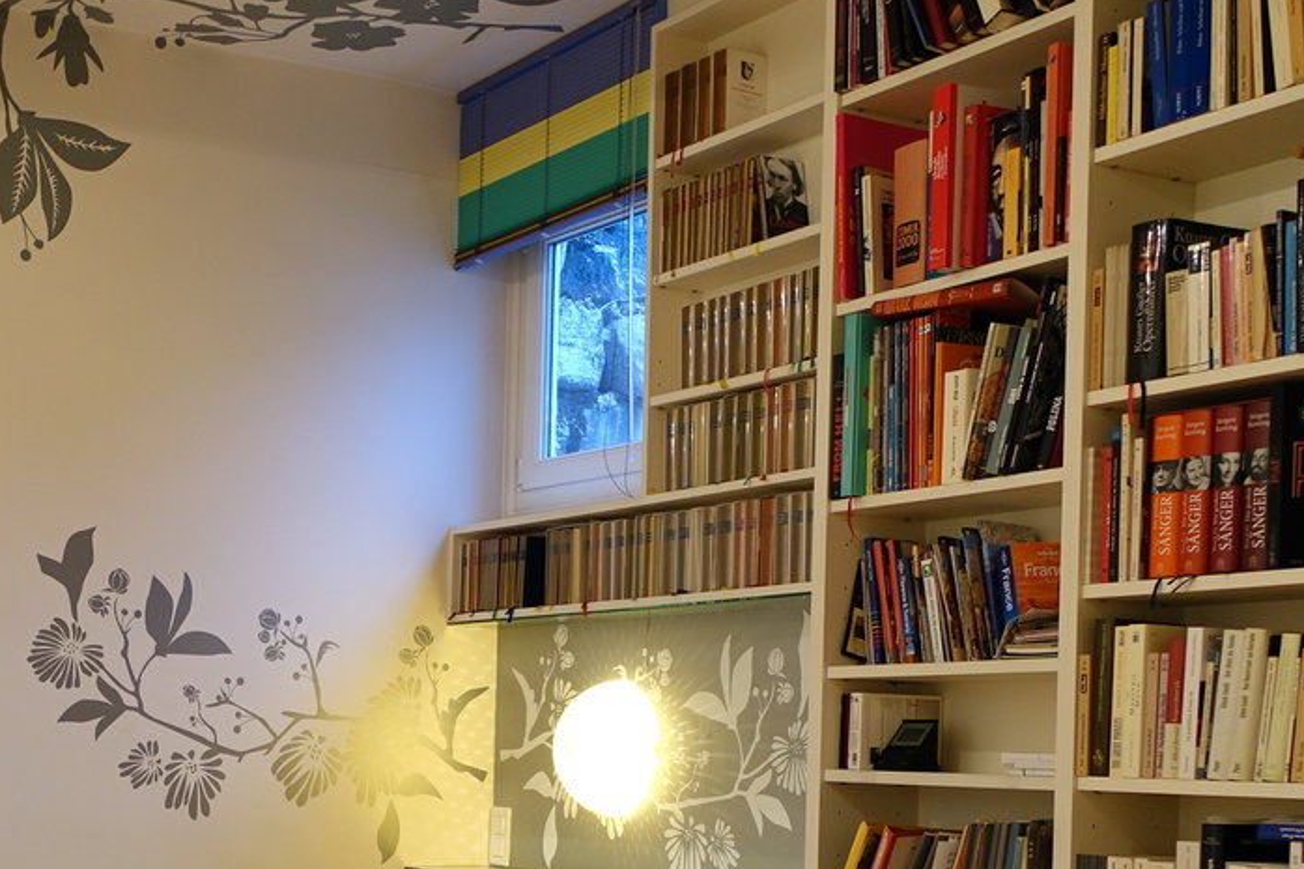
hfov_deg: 35.4
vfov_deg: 24.0
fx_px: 1992
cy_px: 775
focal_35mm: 55
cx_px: 310
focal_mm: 8.8
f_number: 1.8
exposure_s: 1/30
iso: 200
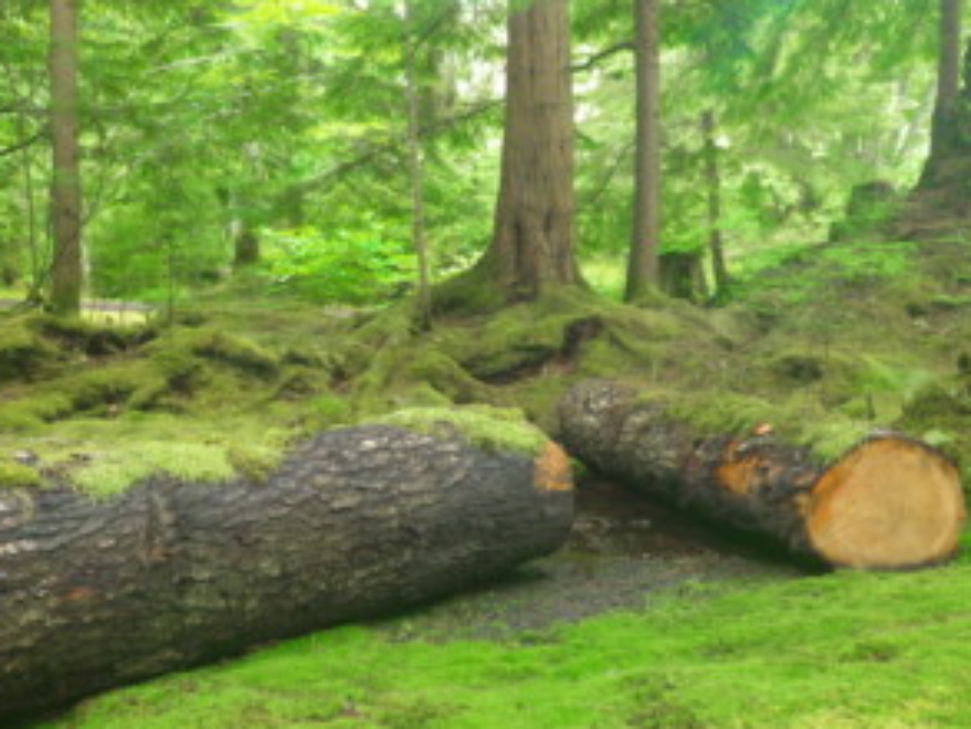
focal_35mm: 45
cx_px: 348
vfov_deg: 32.2
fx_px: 1263
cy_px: 355
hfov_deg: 41.7
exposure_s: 1/50
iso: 320
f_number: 2.4
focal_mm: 5.9
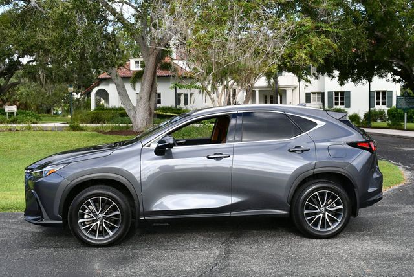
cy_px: 138
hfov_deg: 41.1
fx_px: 552
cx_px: 207
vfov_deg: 28.1
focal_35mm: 48
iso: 200
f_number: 8
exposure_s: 1/250
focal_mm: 24
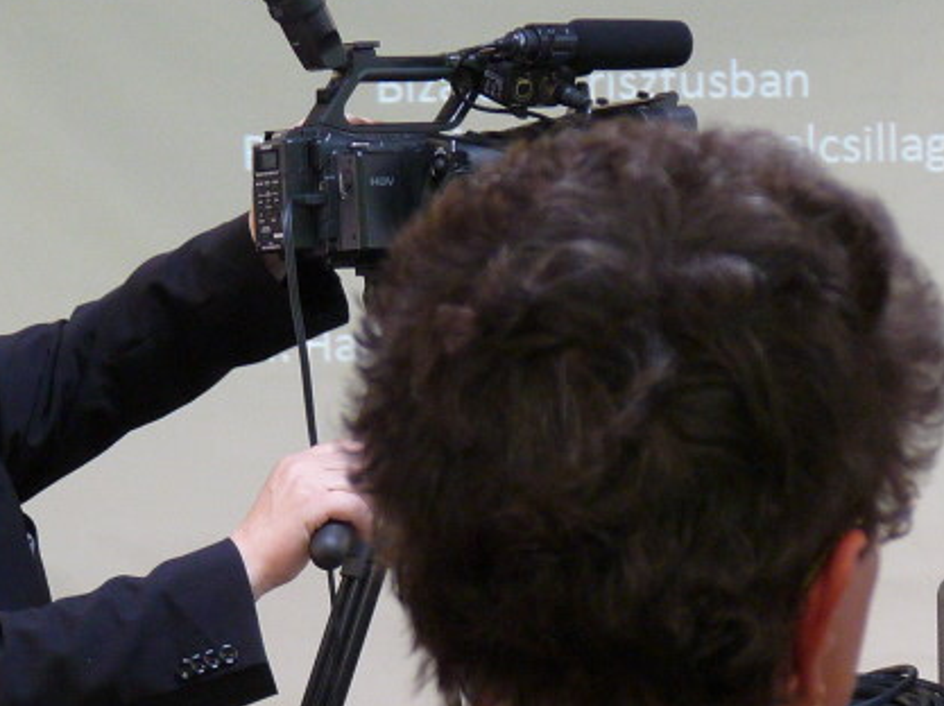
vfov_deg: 5.0
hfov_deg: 6.7
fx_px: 8120
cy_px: 186
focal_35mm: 298
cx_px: 337
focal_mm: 19.4
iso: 250
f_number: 3.6
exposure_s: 1/40
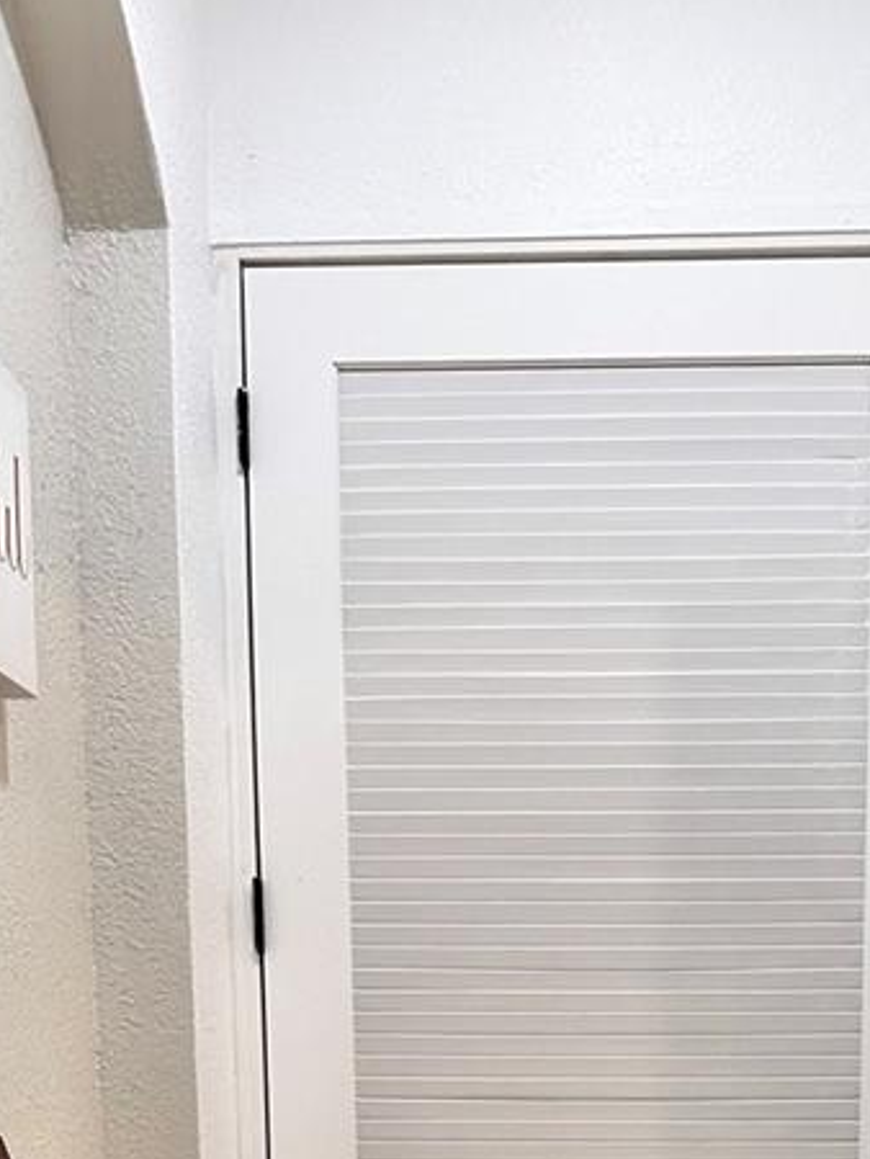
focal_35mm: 64
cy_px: 1484
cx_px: 674
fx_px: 2143
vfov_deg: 26.1
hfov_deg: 22.7
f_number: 1.78
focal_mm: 6.86
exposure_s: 1/120
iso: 200
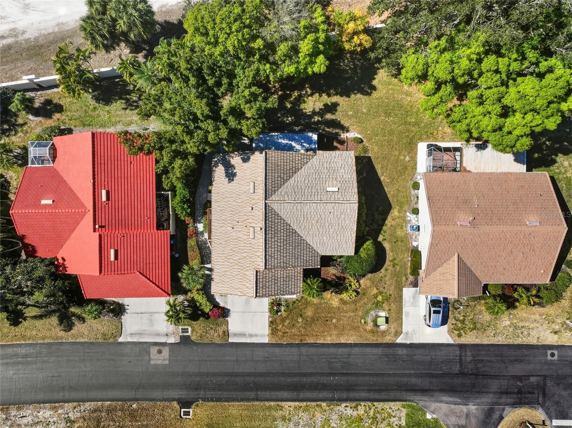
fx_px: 396
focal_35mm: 24
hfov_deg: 71.6
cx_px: 286
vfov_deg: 56.8
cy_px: 214
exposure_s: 1/2500
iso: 110
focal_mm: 12.3
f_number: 2.8
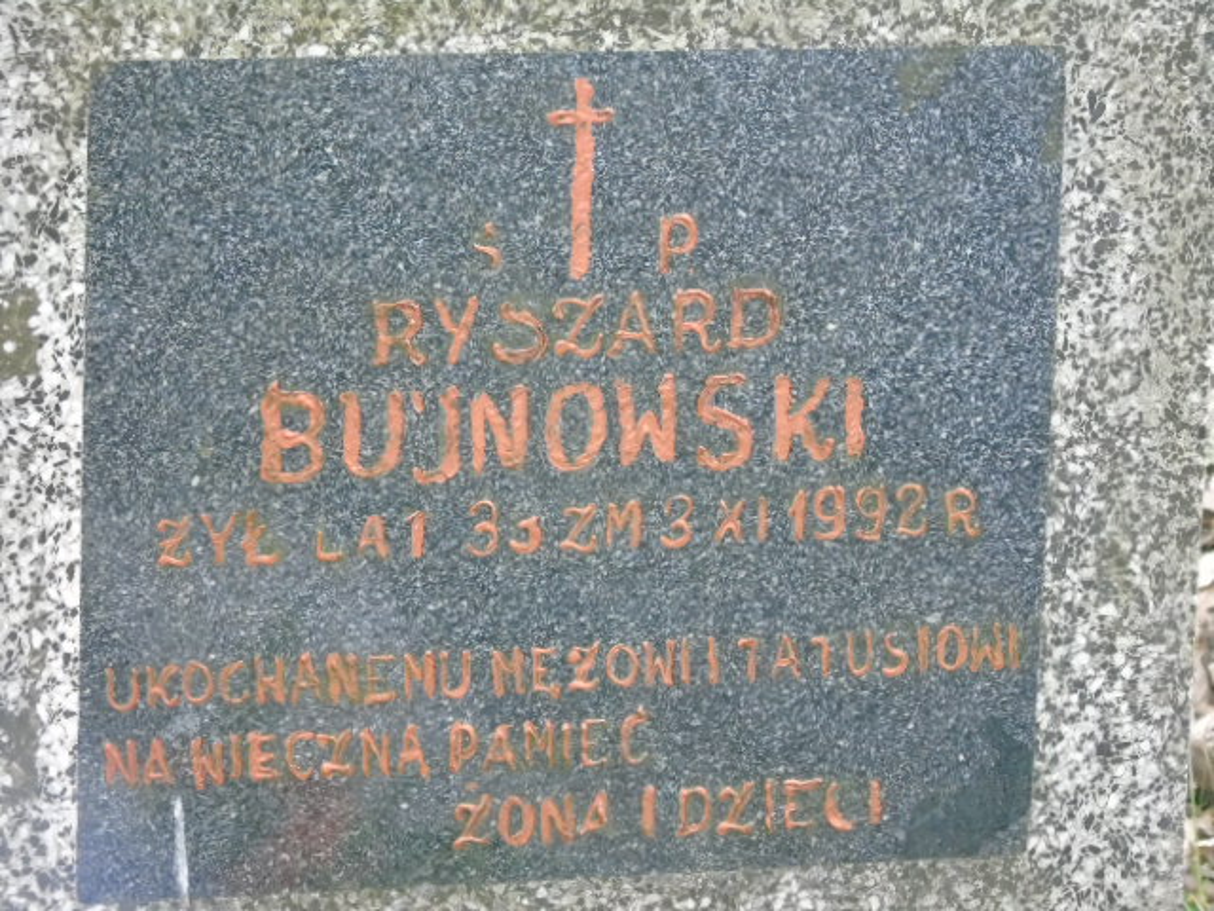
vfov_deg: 8.0
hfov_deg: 10.6
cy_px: 456
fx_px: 6523
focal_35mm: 186
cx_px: 607
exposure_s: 1/60
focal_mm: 33
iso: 800
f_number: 5
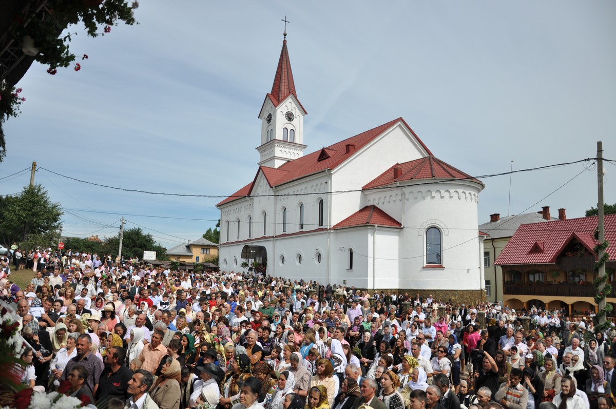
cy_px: 204
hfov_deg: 67.4
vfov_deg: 47.8
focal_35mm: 27
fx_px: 461
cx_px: 308
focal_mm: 18
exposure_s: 1/2500
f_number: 4
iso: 200
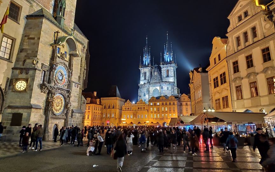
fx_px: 165
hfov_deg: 79.6
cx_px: 138
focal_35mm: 22
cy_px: 66
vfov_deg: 54.6
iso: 3488
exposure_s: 1/17
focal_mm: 3.94
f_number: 1.9
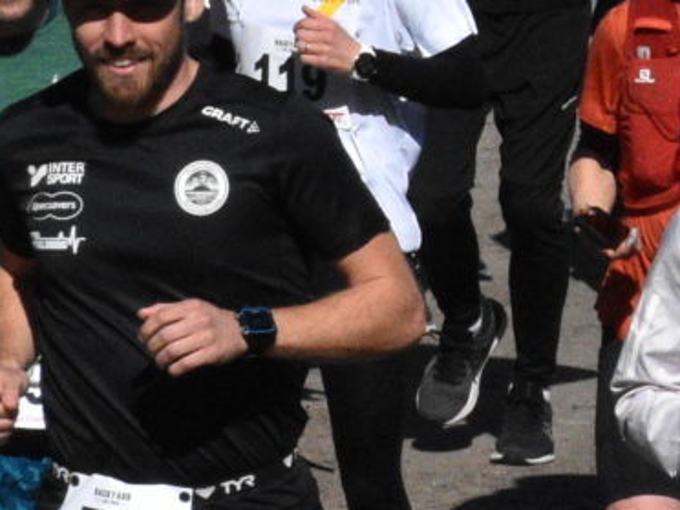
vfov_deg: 1.6
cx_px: 830
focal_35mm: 943
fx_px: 18530
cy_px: 39
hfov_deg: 2.1
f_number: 13
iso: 2500
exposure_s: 1/3200
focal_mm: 95
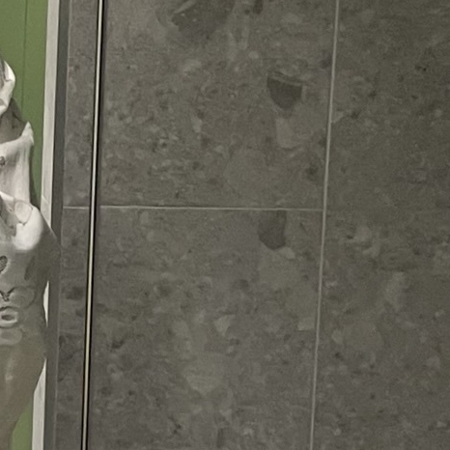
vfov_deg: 16.2
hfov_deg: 17.2
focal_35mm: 101
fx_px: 1485
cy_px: 606
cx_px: 160
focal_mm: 4.2
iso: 160
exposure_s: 1/50
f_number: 1.6
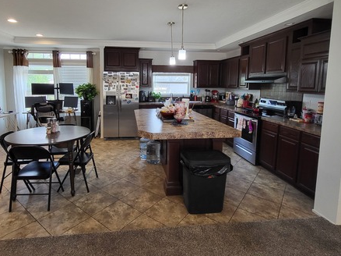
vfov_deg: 68.0
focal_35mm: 19
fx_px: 187
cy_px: 103
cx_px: 159
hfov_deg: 84.6
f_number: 2.2
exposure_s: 1/60
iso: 125
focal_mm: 1.74
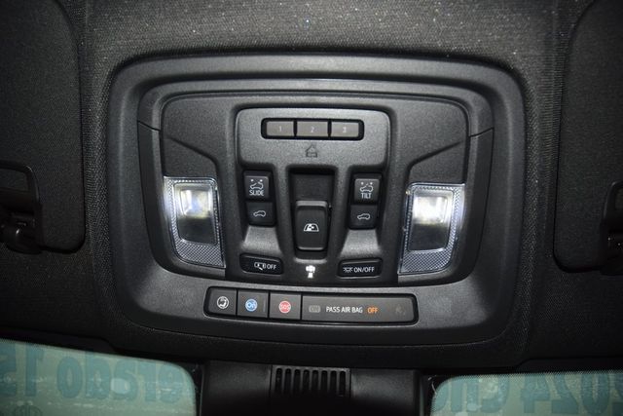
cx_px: 312
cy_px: 208
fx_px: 467
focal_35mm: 27
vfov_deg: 48.0
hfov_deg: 67.4
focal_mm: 18
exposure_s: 1/60
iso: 500
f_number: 3.5
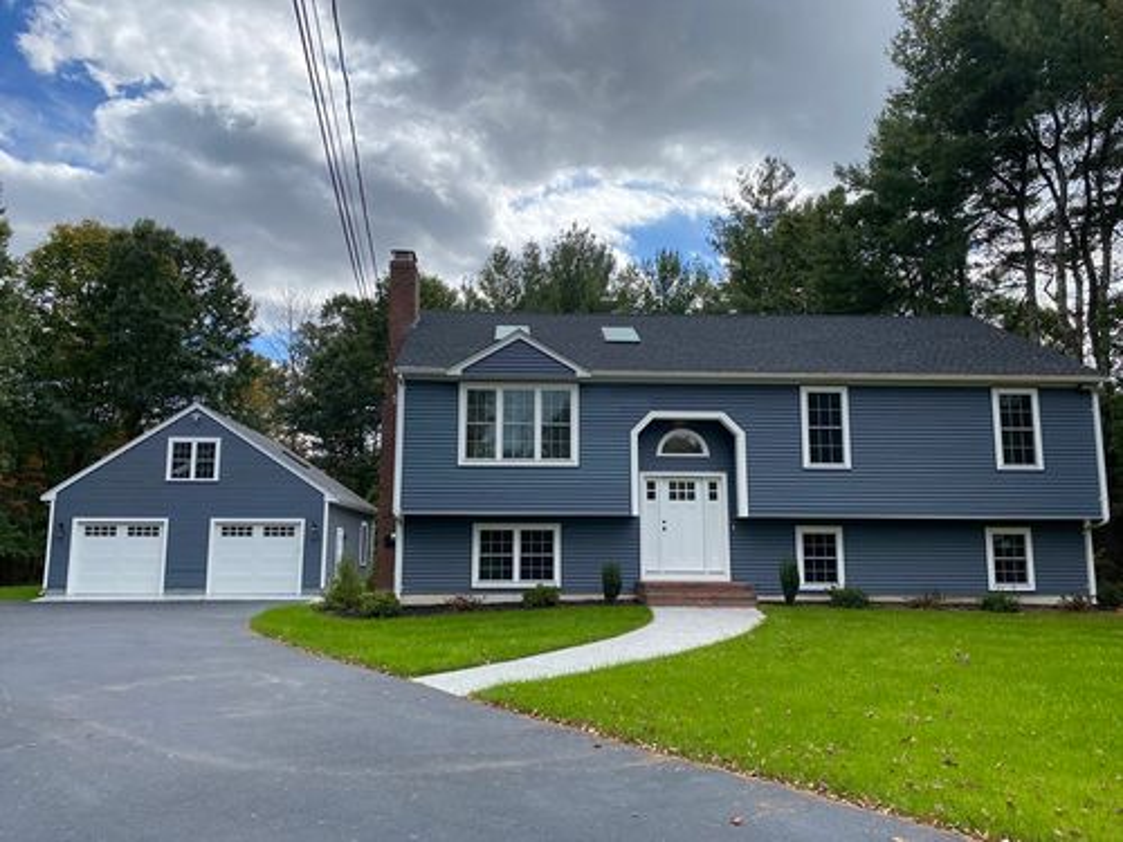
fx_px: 843
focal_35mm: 26
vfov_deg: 53.1
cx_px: 562
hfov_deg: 67.3
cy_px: 421
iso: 32
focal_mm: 4.25
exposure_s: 1/1961
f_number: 1.8
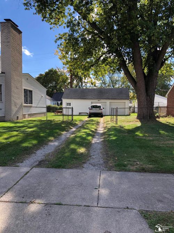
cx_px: 87
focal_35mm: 28
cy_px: 116
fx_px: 188
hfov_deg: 49.7
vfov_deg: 63.5
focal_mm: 3.99
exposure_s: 1/578
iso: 20
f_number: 1.8
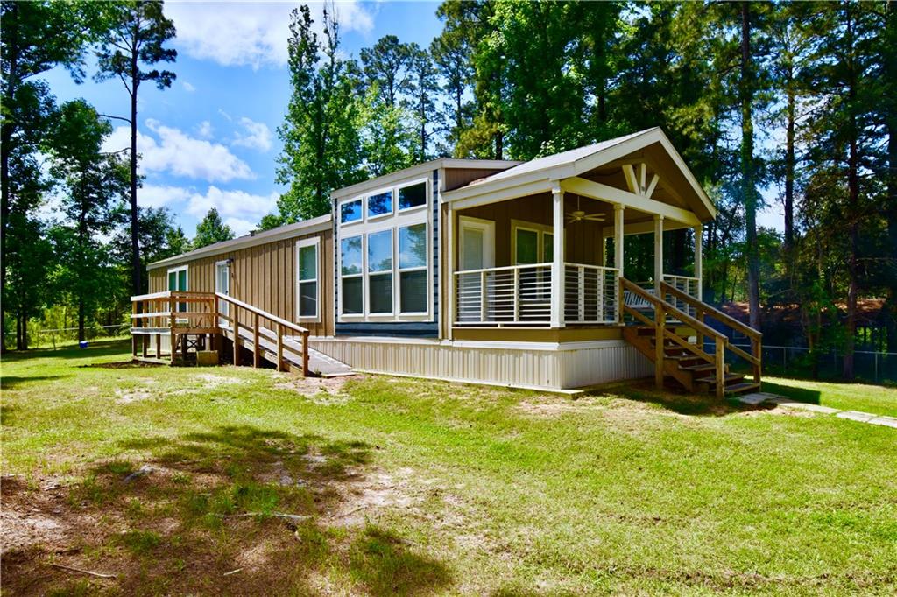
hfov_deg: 81.2
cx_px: 448
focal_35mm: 21
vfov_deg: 59.5
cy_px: 298
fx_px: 523
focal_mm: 14
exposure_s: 1/200
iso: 100
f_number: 11
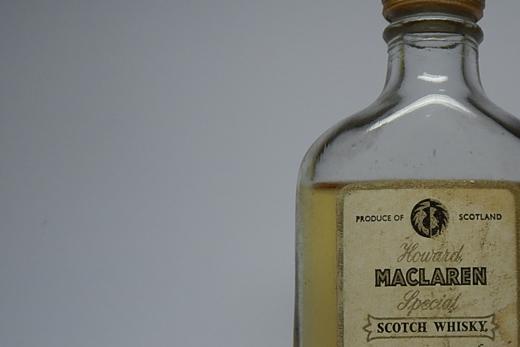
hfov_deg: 29.7
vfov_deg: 20.5
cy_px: 241
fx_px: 953
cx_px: 428
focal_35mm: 66
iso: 125
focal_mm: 6.8
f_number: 3.4
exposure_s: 1/200
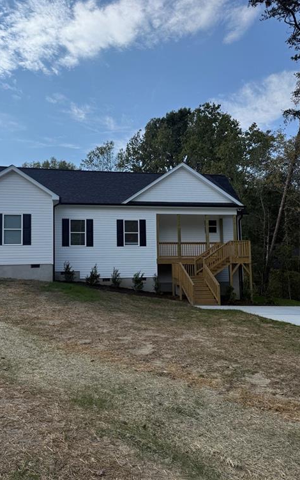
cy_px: 235
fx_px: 340
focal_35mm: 26
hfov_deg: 47.4
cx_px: 121
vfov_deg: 70.4
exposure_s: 1/6173
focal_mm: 6.76
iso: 100
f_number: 1.78
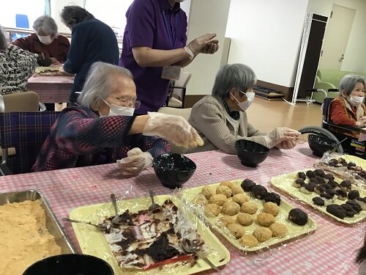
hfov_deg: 58.4
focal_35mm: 31
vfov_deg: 45.4
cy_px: 138
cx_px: 183
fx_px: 328
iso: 80
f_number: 2.4
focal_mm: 3.3
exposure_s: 1/30
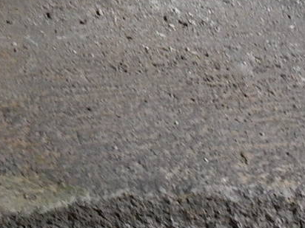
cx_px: 255
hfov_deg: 11.8
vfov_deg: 8.5
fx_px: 1471
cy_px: 421
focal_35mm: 167
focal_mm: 7.7
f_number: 3.6
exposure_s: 1/10
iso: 400
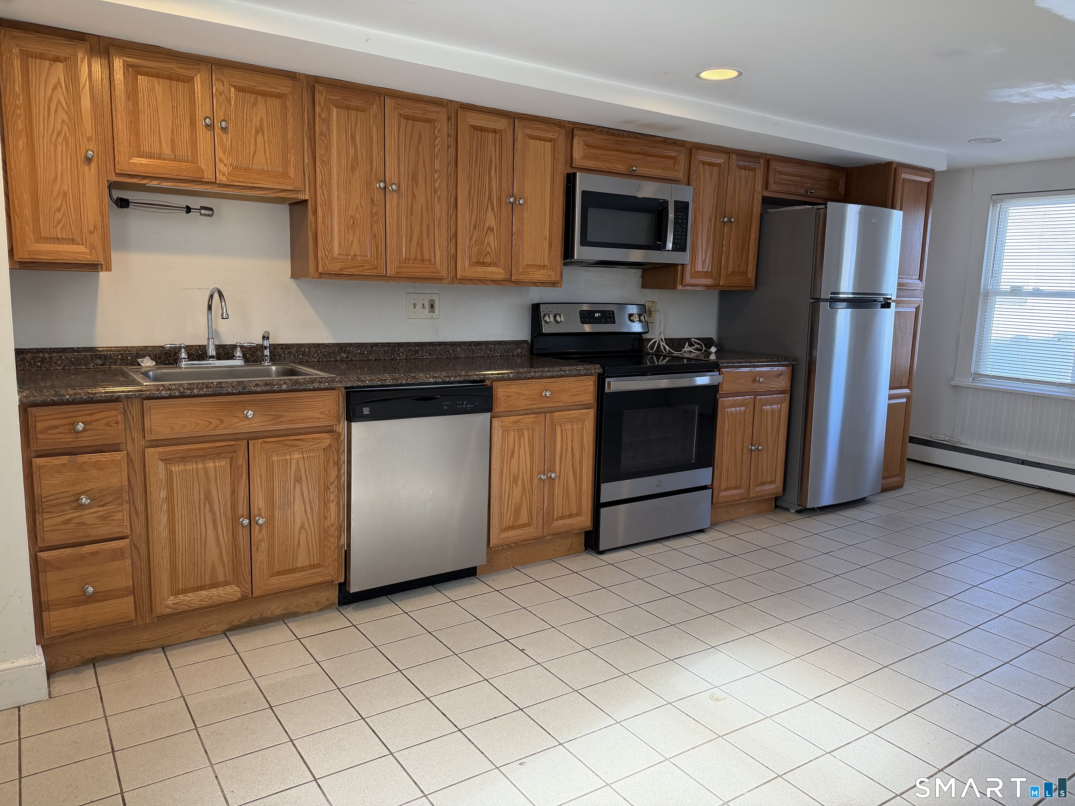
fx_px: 745
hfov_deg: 71.6
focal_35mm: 24
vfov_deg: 56.8
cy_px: 403
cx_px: 538
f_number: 1.78
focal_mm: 6.76
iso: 160
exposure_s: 1/206
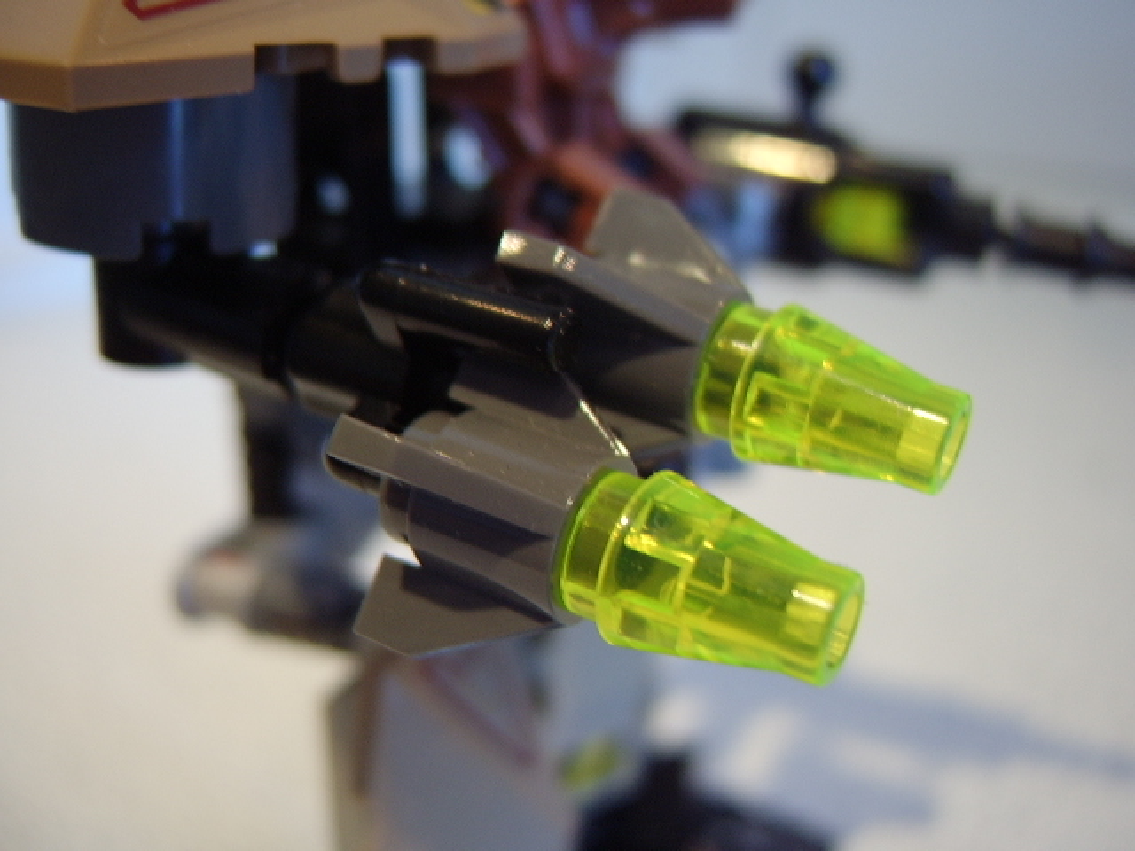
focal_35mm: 31
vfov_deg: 45.4
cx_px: 568
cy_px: 426
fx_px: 1016
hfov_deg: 58.4
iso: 100
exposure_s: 1/16
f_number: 2.7
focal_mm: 8.13
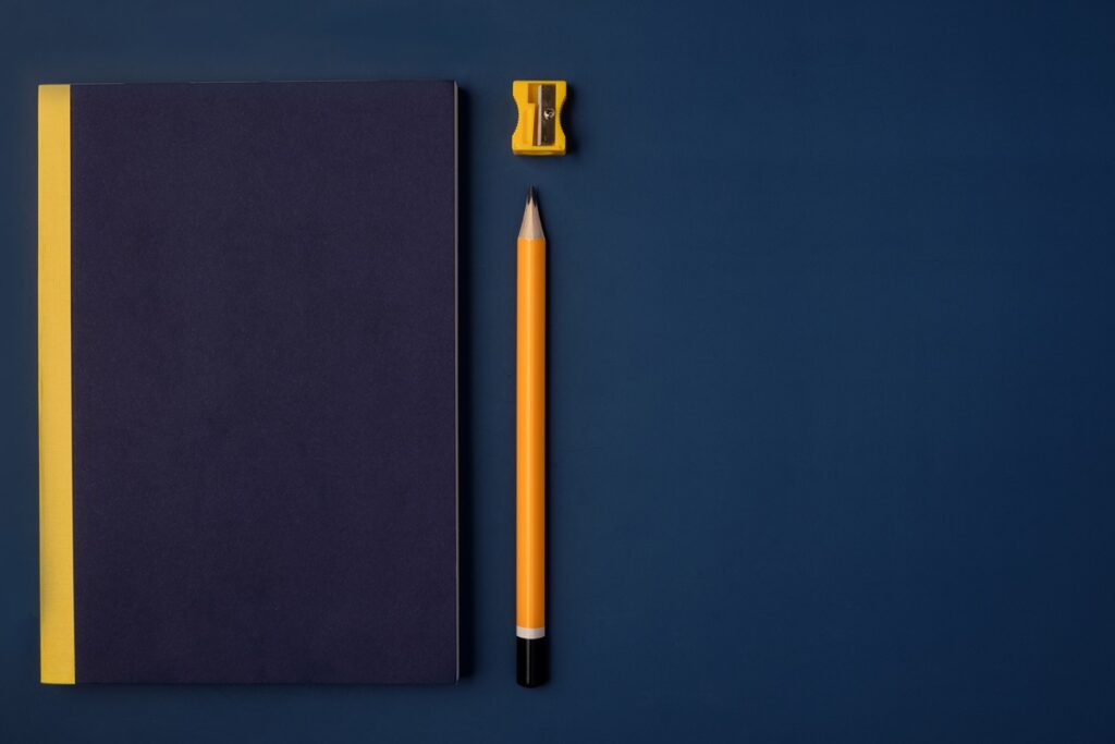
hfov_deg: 36.2
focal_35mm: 55
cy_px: 372
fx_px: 1704
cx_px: 558
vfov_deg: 24.6
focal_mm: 36.5
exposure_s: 1/5
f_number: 11
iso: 200
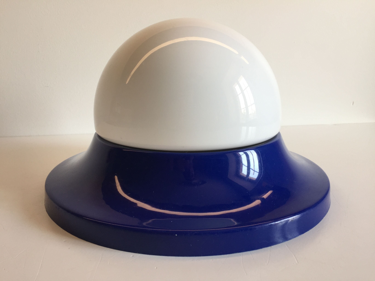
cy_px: 140
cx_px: 188
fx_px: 314
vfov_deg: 48.2
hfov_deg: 61.7
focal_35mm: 29
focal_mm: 4.15
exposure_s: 1/50
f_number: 2.2
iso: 40
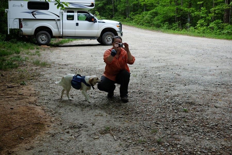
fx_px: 264
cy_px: 78
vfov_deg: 32.6
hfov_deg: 47.4
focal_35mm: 41
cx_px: 116
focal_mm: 27
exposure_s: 1/180
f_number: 4
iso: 200
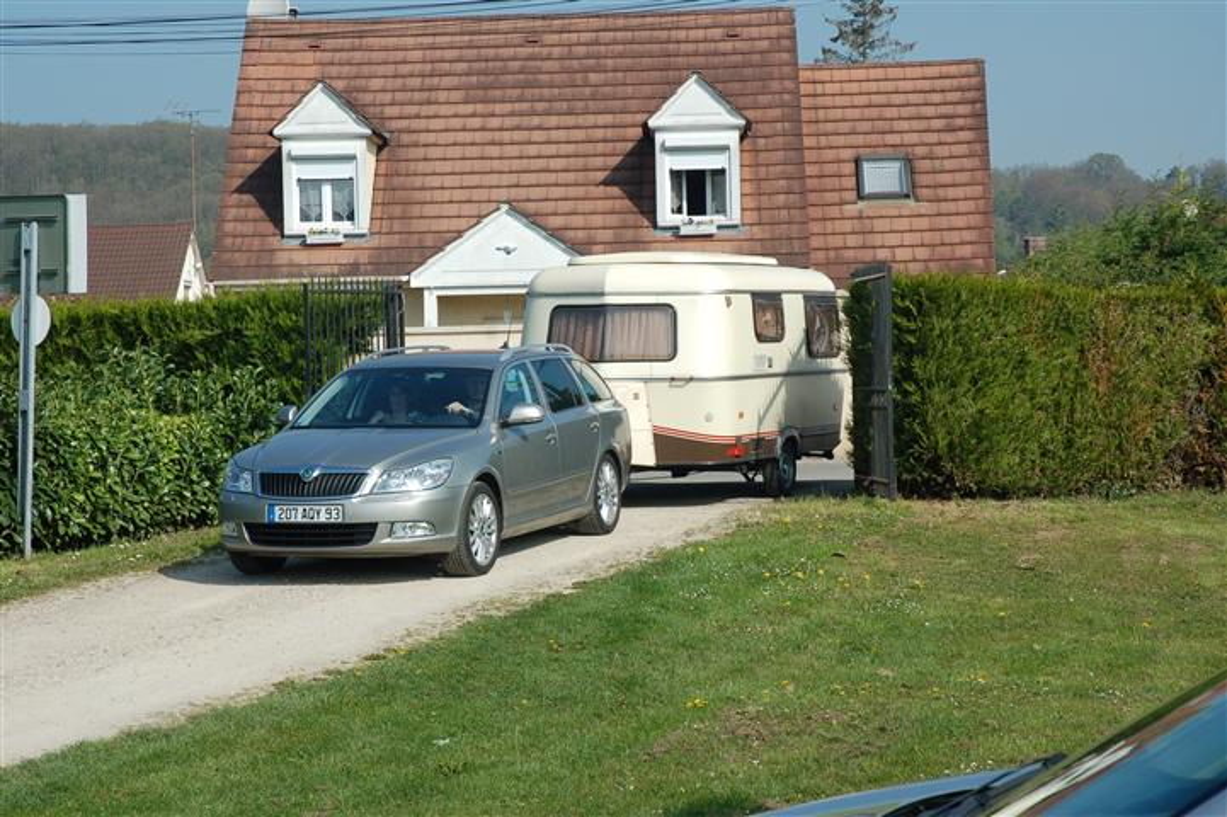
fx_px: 2810
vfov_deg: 16.5
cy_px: 408
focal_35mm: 82
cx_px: 614
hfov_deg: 24.6
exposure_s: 1/320
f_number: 10
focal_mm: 55
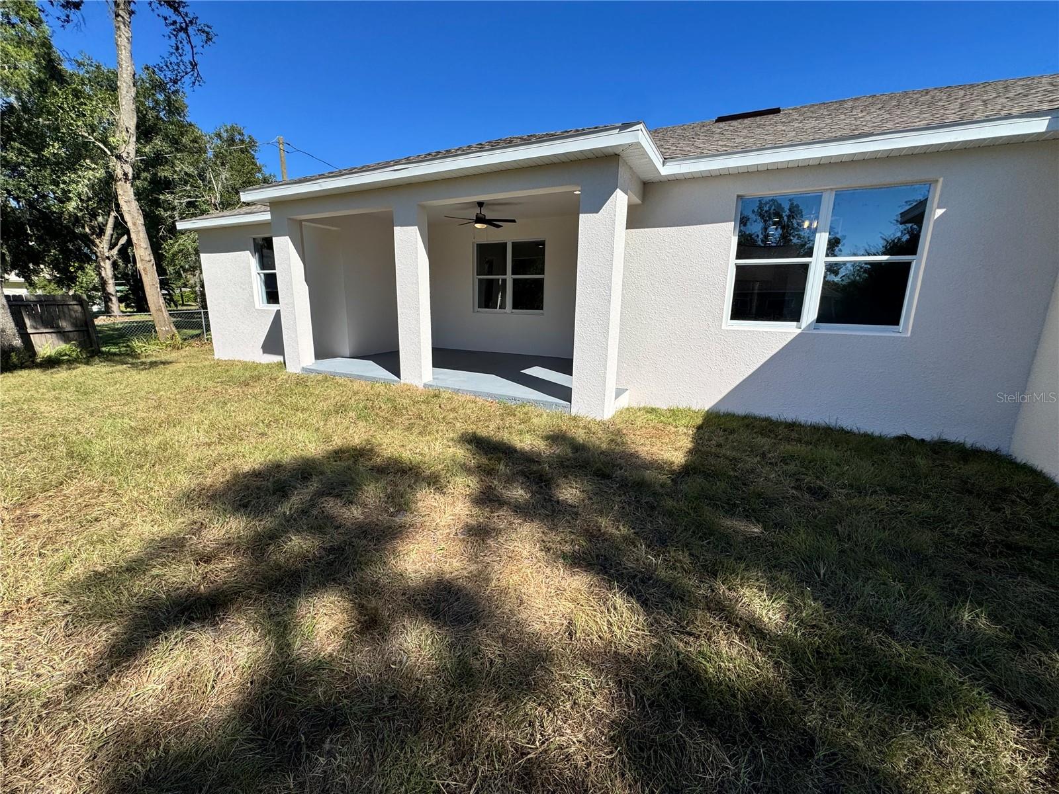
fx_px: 428
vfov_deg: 85.7
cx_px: 530
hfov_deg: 102.1
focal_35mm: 14
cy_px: 397
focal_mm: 2.22
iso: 50
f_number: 2.2
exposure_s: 1/2415
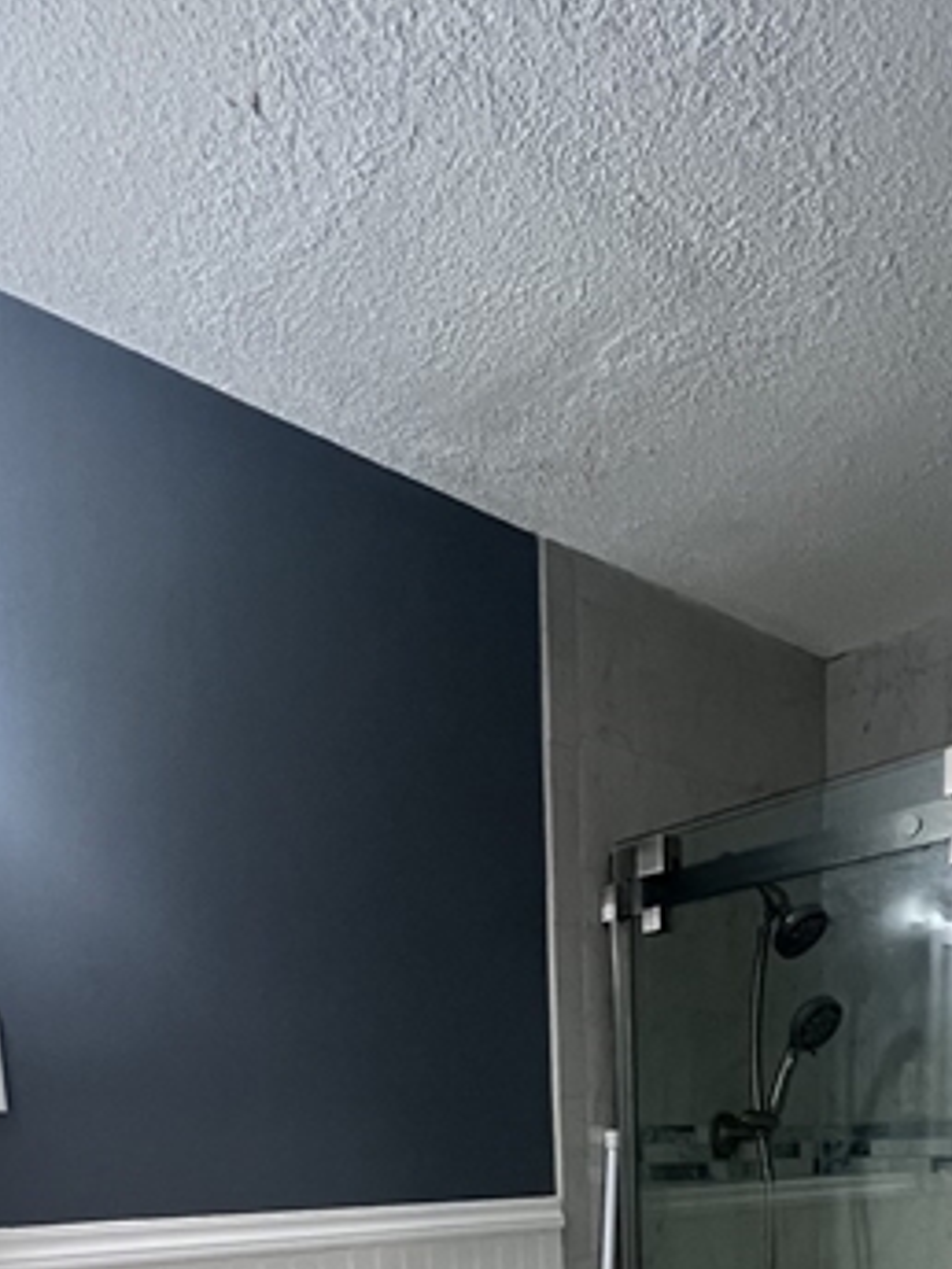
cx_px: 613
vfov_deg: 47.5
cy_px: 1346
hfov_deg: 47.6
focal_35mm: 29
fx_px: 1063
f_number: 1.8
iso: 250
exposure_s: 1/120
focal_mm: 1.57
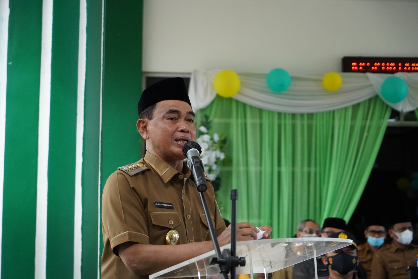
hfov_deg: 31.4
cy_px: 140
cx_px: 209
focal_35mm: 64
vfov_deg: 21.3
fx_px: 744
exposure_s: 1/8000
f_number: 4
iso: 8000
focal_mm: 64
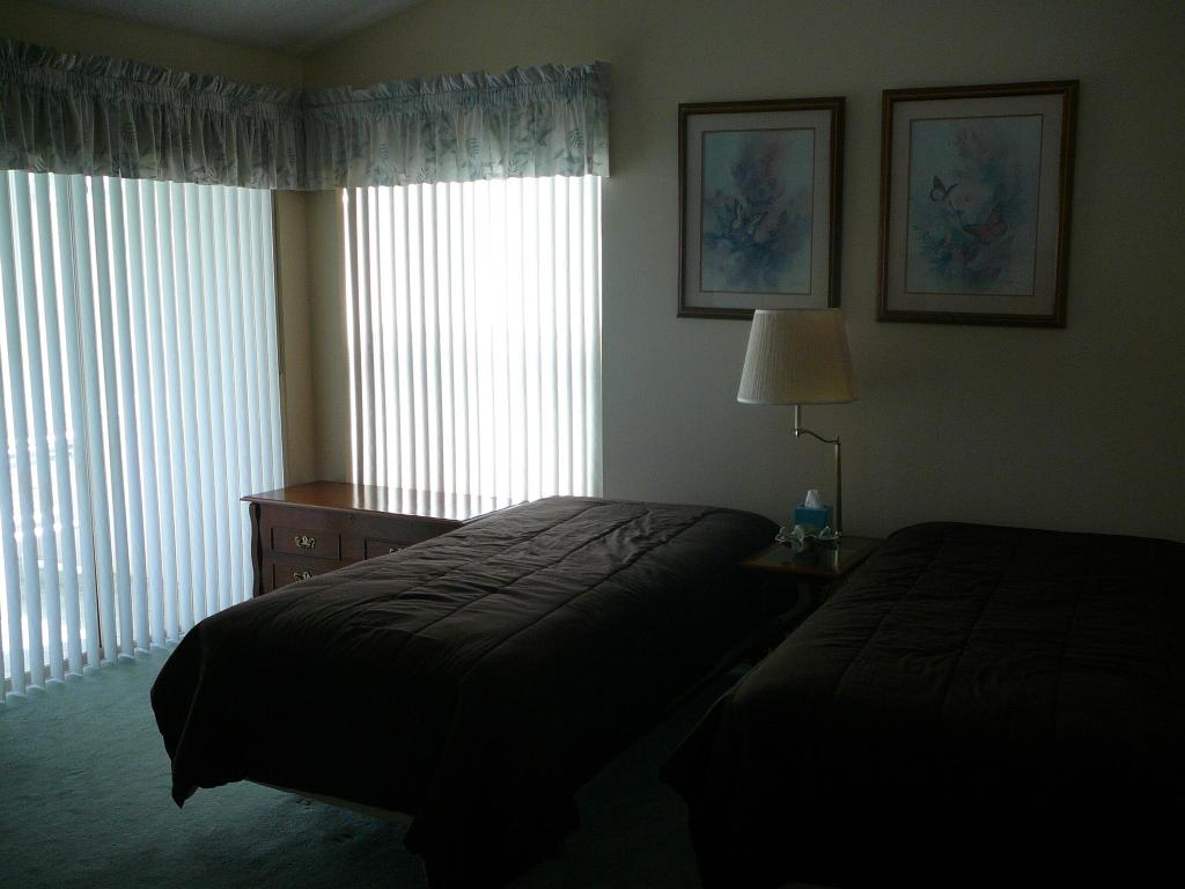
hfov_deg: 52.6
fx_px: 1198
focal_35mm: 35
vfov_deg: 40.7
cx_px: 592
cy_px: 444
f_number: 2.8
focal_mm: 5.2
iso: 100
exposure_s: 1/50
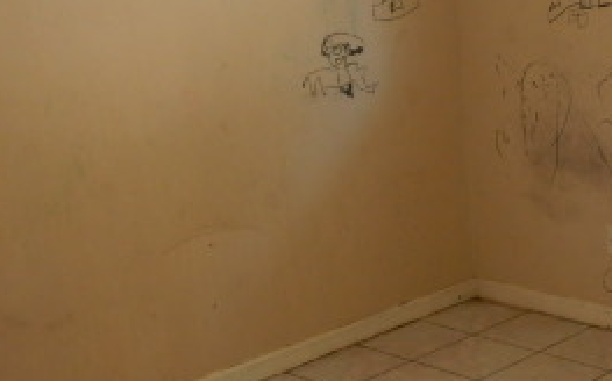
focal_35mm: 62
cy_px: 239
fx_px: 1033
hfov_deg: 30.8
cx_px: 603
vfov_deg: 20.9
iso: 200
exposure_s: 1/30
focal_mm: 4.3
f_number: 2.8
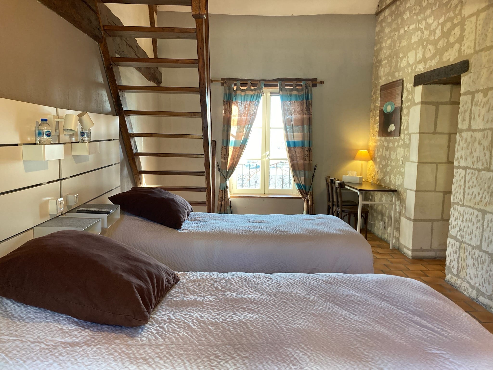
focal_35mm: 28
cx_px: 246
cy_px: 185
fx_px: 399
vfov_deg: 49.7
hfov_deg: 63.4
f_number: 1.8
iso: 80
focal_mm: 3.99
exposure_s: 1/50
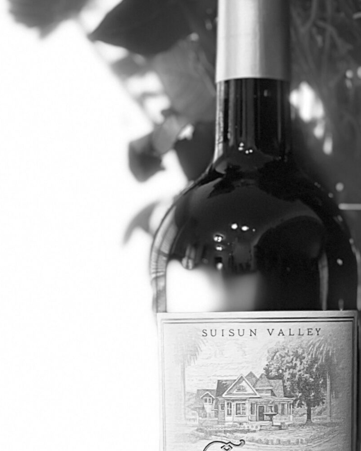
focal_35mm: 129
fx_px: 1722
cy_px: 230
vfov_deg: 14.9
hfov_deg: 11.8
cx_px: 363
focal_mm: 6
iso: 125
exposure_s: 1/40
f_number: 2
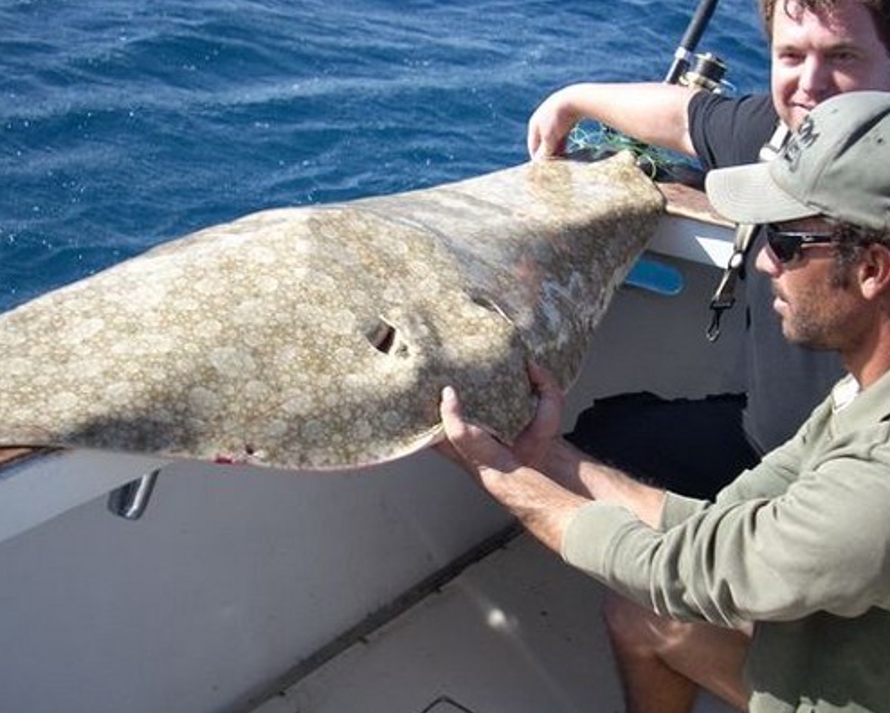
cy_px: 311
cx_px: 499
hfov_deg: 40.2
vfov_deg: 32.7
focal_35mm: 46
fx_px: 1213
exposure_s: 1/136
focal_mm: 6.2
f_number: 5.6
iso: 64
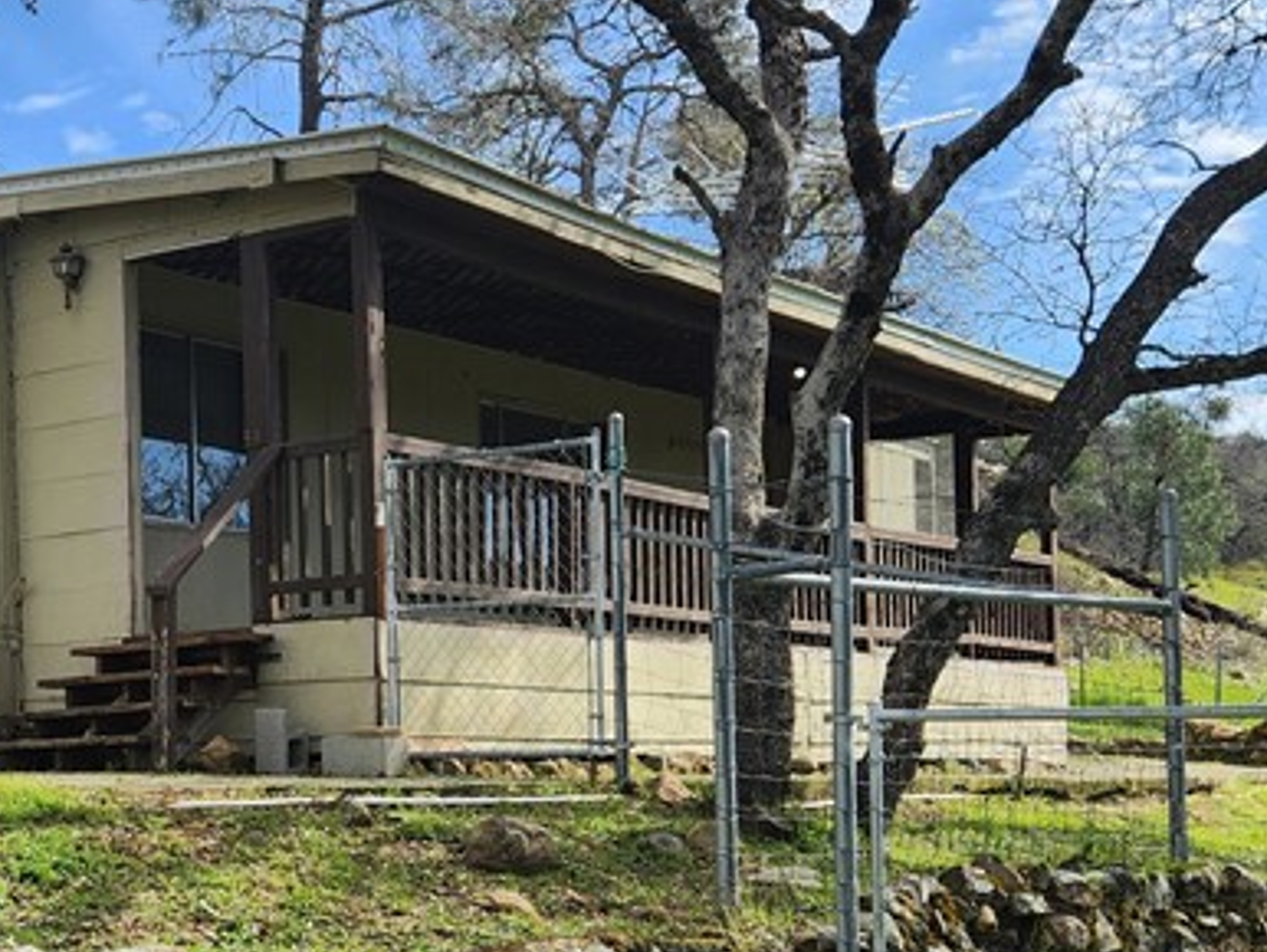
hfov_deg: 30.7
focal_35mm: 61
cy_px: 735
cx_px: 217
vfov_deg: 23.8
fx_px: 2234
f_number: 1.8
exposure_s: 1/1154
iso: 20
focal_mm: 5.4
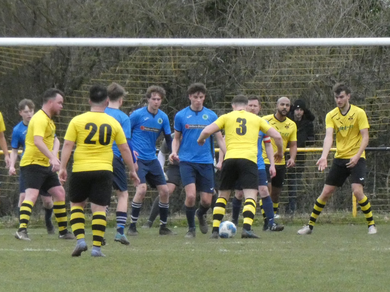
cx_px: 195
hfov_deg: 5.5
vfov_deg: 4.1
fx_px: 4078
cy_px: 146
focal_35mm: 362
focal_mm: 64.9
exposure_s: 1/1000
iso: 1600
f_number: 5.6
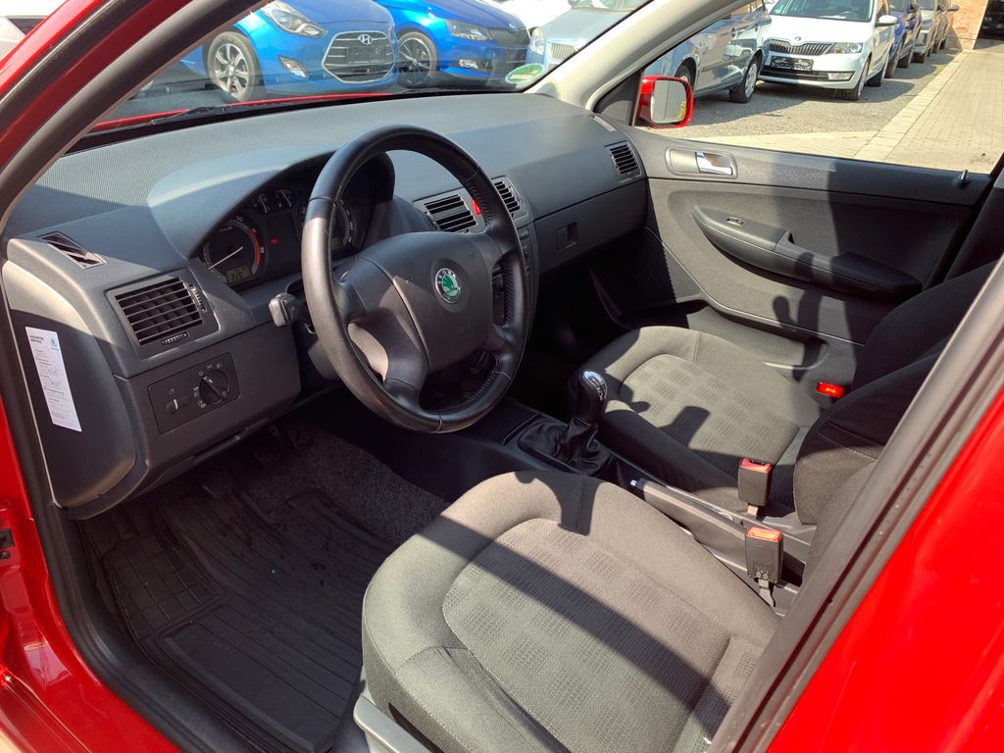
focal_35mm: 26
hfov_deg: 67.3
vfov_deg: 53.1
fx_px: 754
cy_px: 376
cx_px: 502
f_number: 1.8
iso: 25
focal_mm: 4.25
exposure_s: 1/167
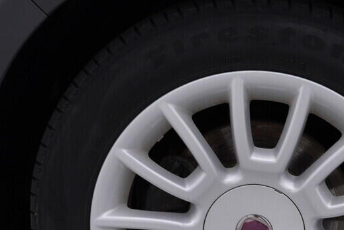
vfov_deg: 18.7
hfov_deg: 28.0
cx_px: 261
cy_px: 222
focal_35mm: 71
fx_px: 678
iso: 125
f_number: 4
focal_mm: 24
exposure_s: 1/80
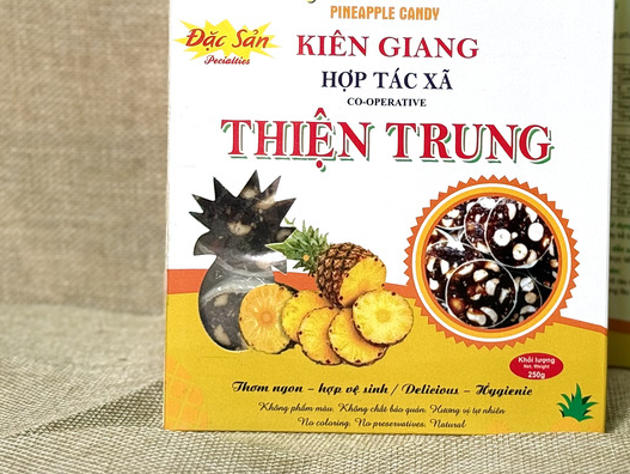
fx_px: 1657
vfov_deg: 16.0
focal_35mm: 91
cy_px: 26
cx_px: 516
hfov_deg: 21.2
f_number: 1.78
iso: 50
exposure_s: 1/121
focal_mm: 6.76
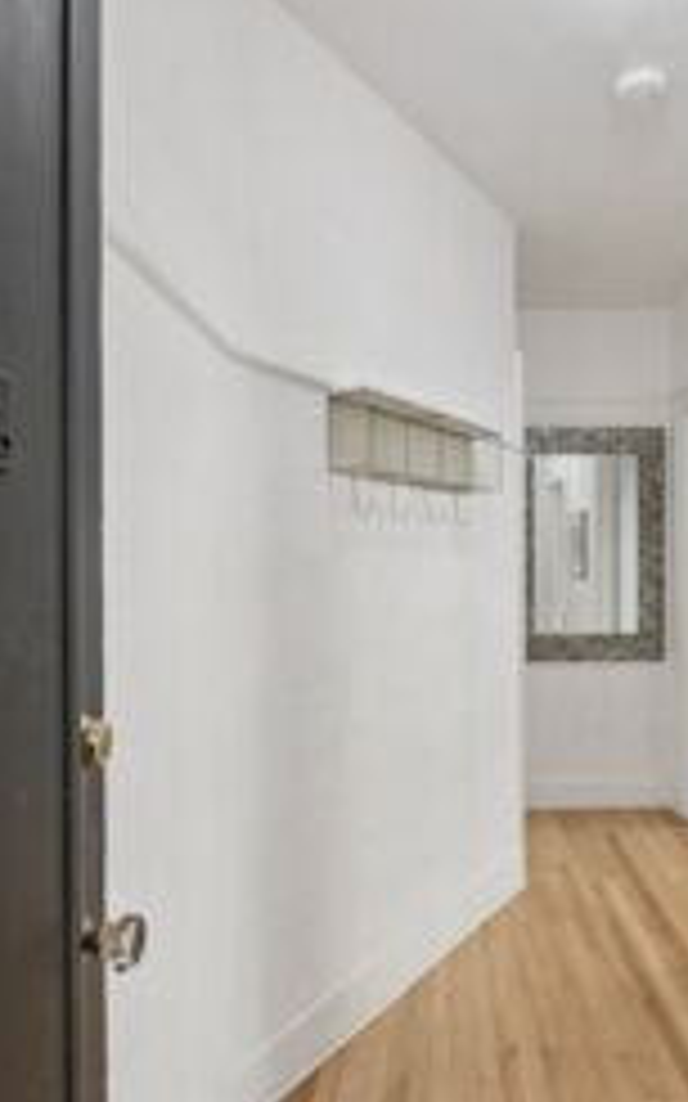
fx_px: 750
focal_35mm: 25
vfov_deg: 72.6
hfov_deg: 48.9
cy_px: 555
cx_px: 423
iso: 3200
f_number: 9
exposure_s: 1/30
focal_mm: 10
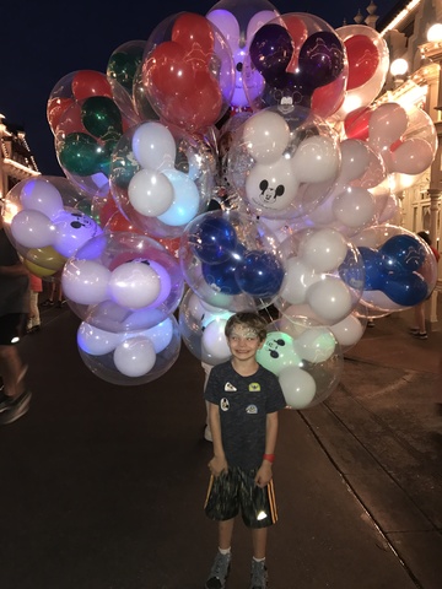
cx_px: 221
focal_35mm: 28
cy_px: 294
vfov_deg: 63.4
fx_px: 477
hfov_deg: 49.7
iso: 125
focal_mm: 3.99
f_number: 1.8
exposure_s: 1/16
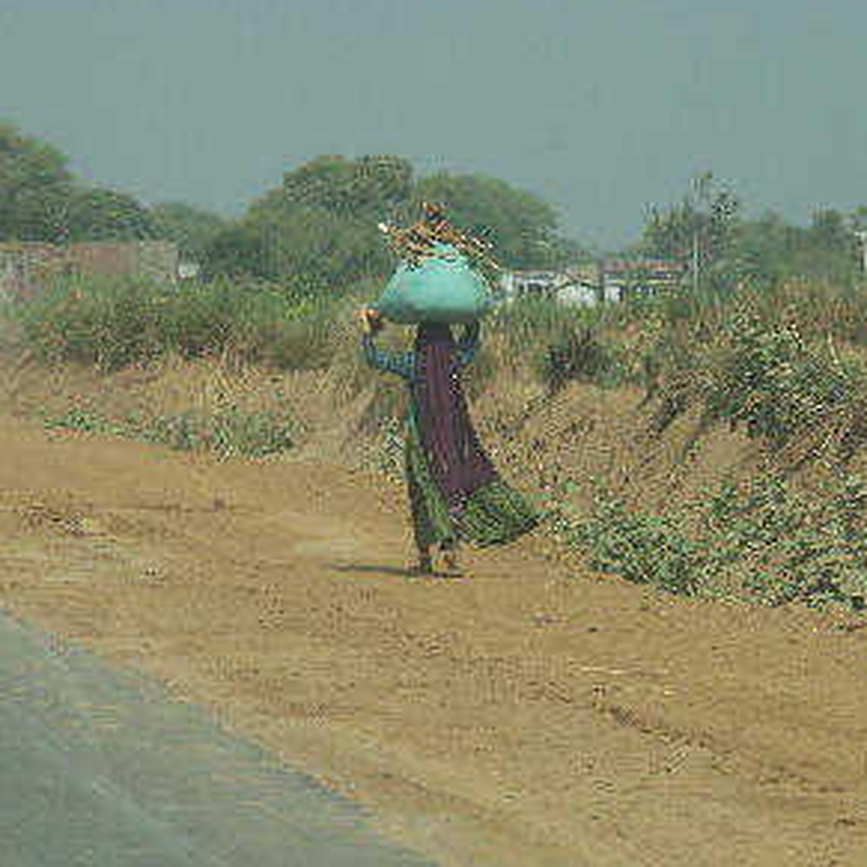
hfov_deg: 5.4
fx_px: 9124
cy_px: 441
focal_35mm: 322
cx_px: 457
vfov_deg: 5.4
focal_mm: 50.48
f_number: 5
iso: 100
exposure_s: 1/1000
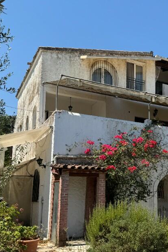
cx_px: 136
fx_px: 287
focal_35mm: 41
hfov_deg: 31.7
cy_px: 155
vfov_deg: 47.0
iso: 80
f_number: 1.78
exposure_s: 1/4049
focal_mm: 6.76
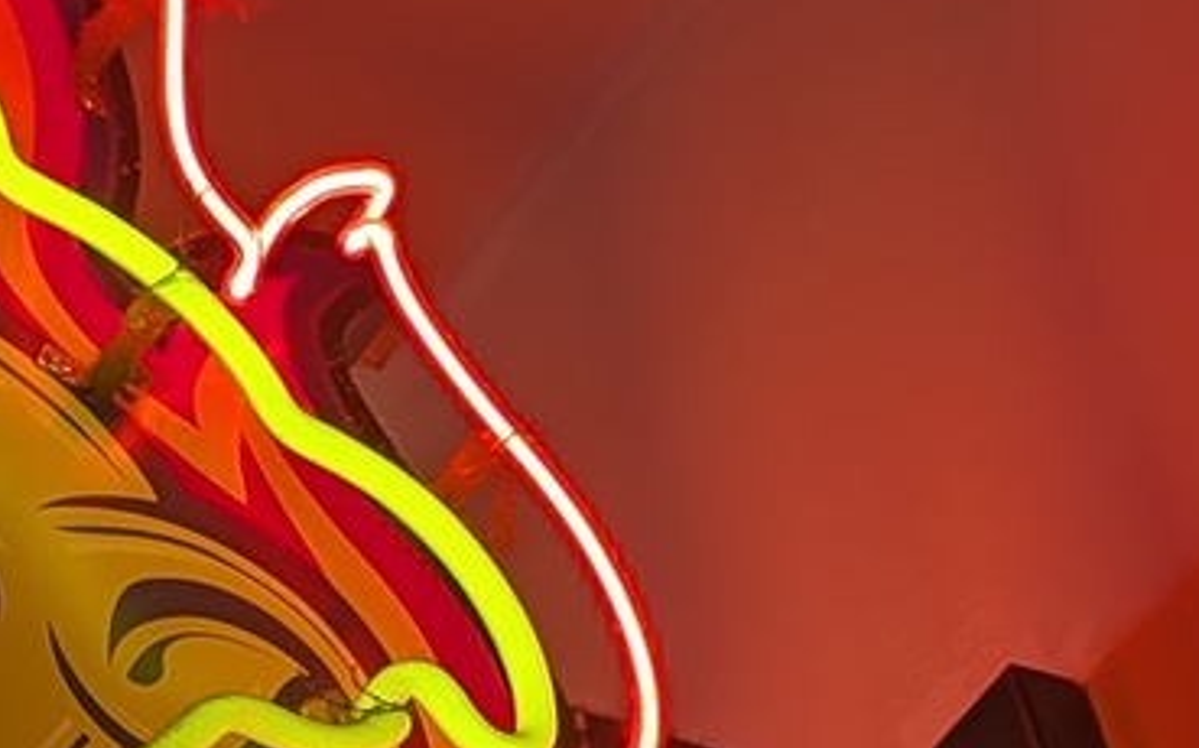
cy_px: 537
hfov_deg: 14.7
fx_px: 4506
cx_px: -237
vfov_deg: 9.5
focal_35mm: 138
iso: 27
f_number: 1.68
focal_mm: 6.9
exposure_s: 1/120
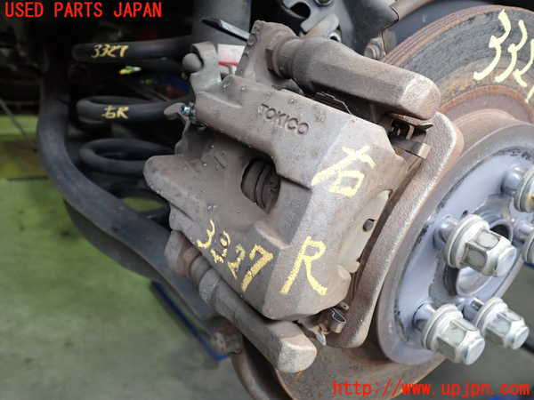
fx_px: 463
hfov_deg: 60.0
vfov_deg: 46.8
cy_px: 200
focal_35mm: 30
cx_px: 267
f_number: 2.3
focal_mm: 5.4
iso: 320
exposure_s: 1/30
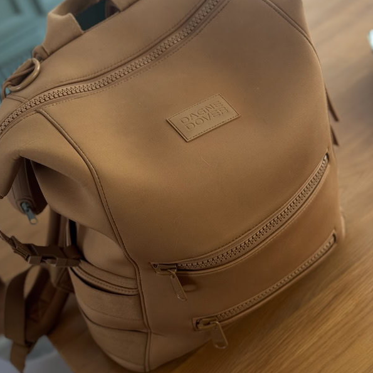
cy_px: 173
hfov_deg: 30.0
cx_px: 186
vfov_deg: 30.0
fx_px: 695
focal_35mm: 57
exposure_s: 1/60
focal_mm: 6.8
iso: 160
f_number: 1.8
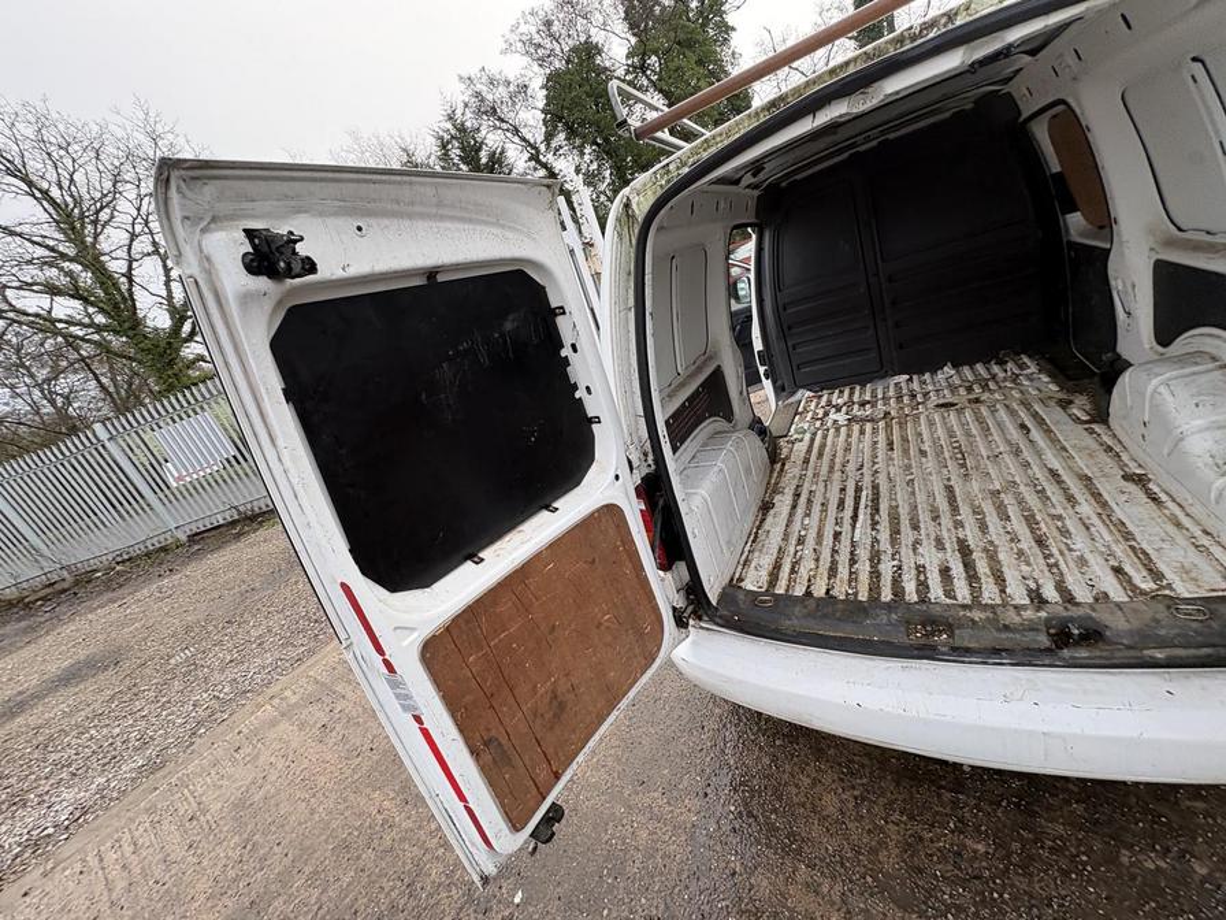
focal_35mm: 14
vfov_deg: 85.7
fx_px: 496
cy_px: 460
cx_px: 613
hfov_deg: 102.1
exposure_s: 1/134
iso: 40
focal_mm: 2.22
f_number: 2.2
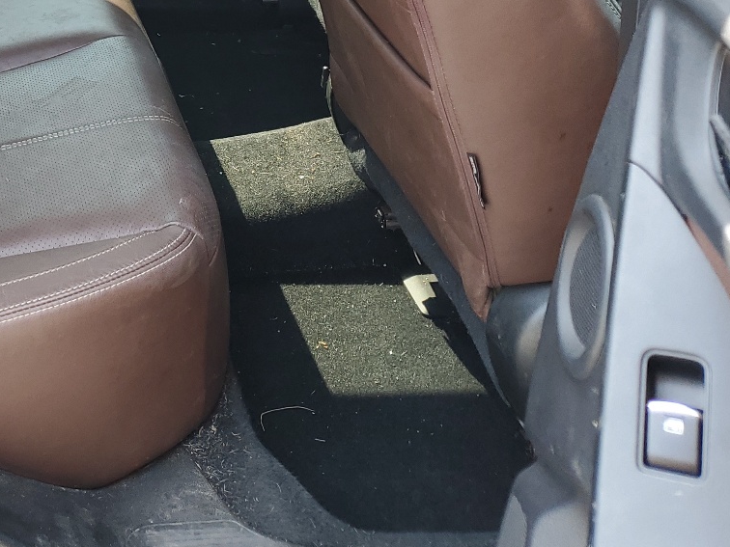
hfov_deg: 32.5
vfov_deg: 25.0
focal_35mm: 55
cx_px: 21
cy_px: -24
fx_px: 1160
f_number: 1.5
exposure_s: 1/141
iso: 50
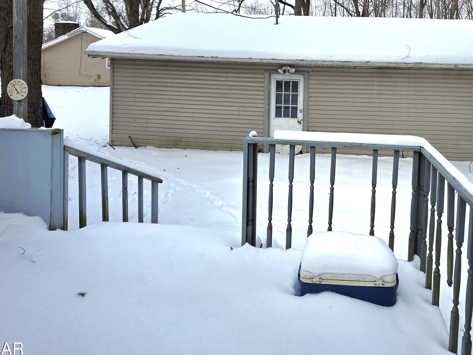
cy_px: 76
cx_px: 318
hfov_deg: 73.9
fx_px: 301
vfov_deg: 57.0
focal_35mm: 22
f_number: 1.9
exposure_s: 1/769
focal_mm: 2.2
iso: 40
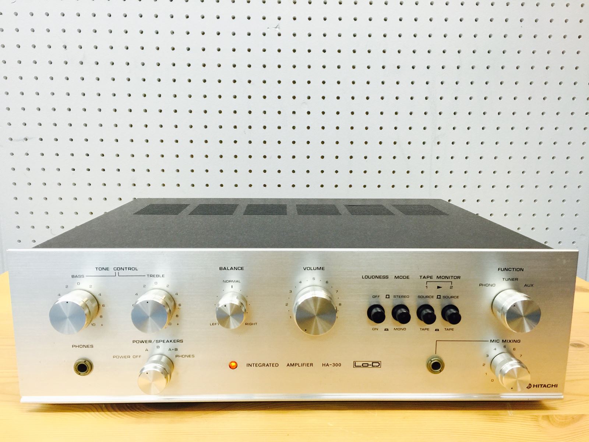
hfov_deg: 61.7
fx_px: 493
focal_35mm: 29
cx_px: 294
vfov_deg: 48.2
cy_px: 221
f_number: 2.2
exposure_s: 1/33
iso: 64
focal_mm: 4.15
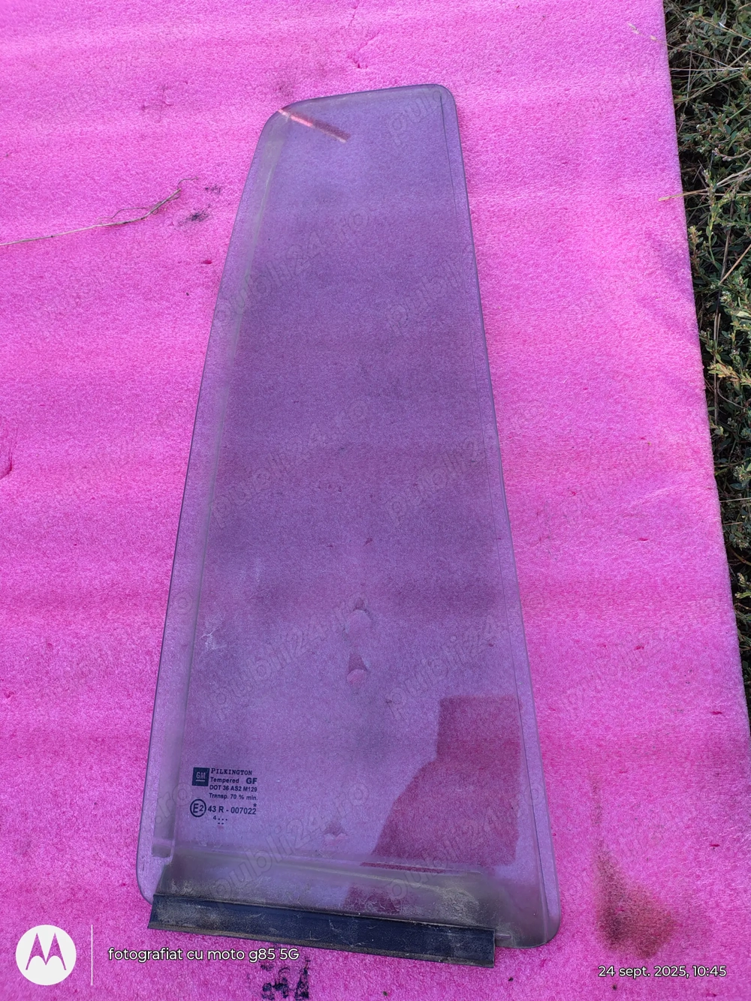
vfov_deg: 69.4
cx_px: 376
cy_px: 500
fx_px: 723
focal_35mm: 25
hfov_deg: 54.9
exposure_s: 1/272
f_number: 1.7
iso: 144
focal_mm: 4.71
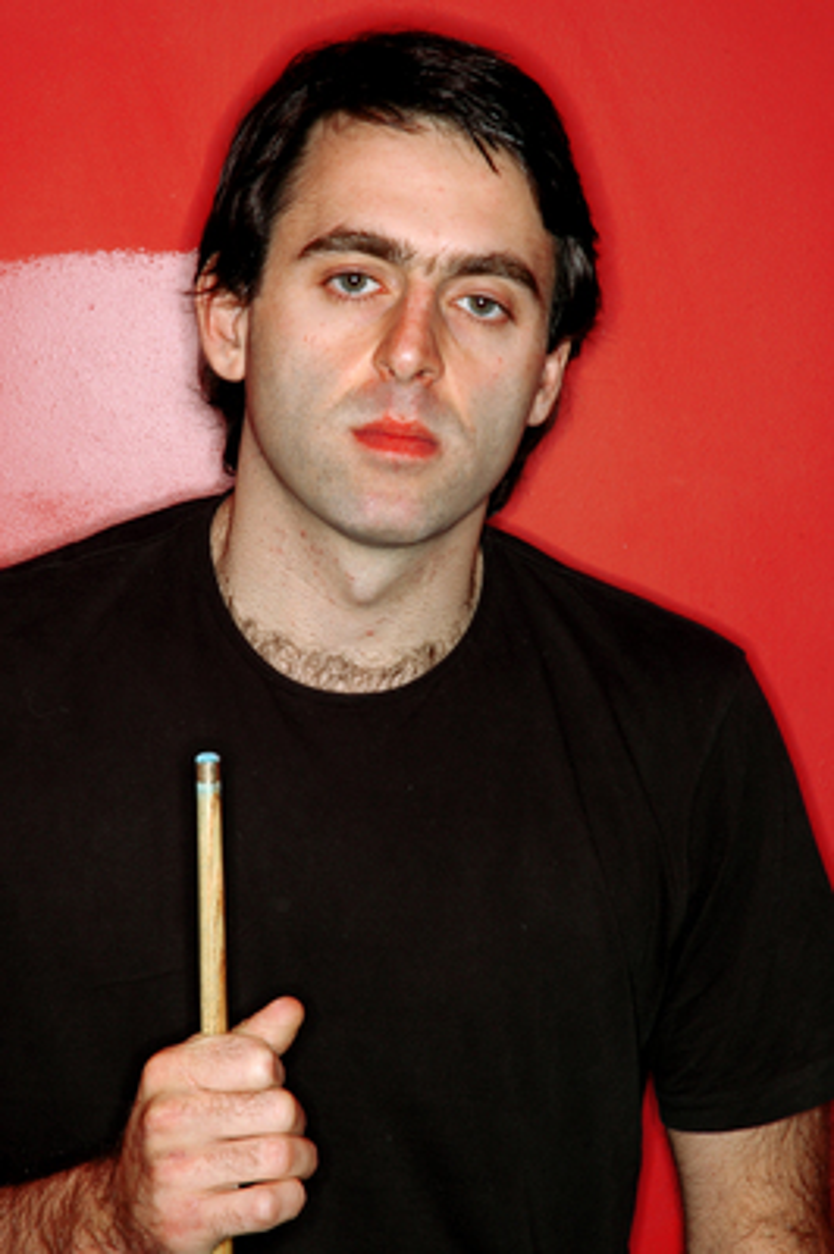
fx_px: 3655
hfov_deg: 13.0
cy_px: 627
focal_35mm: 105
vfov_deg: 19.5
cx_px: 417
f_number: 16
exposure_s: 1/250
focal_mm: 70
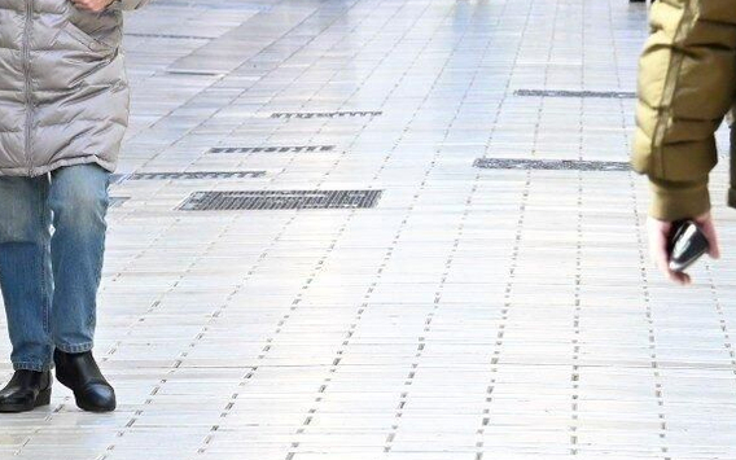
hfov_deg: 7.2
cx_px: 231
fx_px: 5877
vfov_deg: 4.5
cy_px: 1
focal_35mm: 293
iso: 1250
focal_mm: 68
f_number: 6.3
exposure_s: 1/400
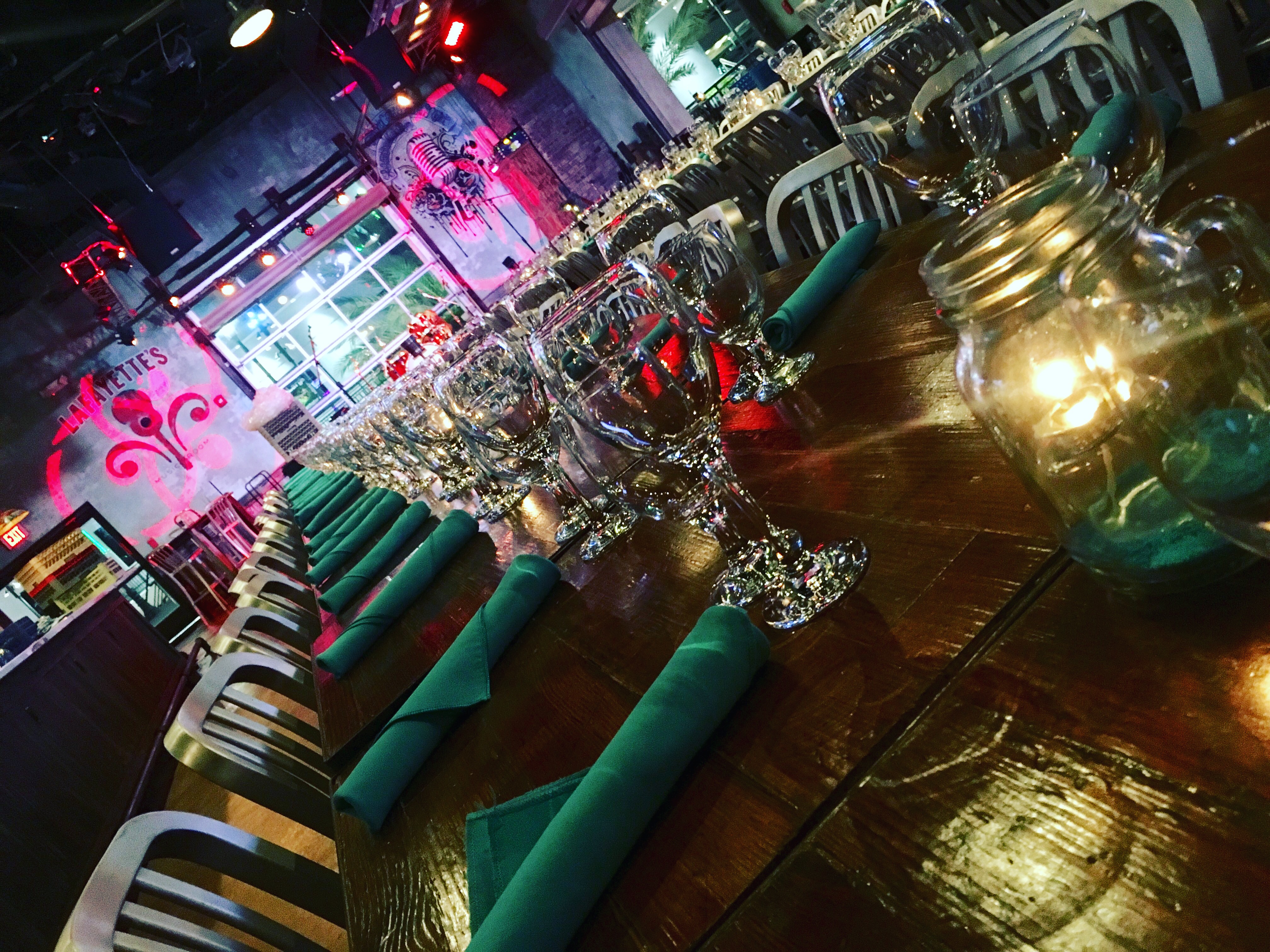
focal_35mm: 29
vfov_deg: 48.2
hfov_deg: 61.7
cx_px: 635
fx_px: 1064
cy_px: 476
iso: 400
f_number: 2.2
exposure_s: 1/15
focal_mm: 4.15
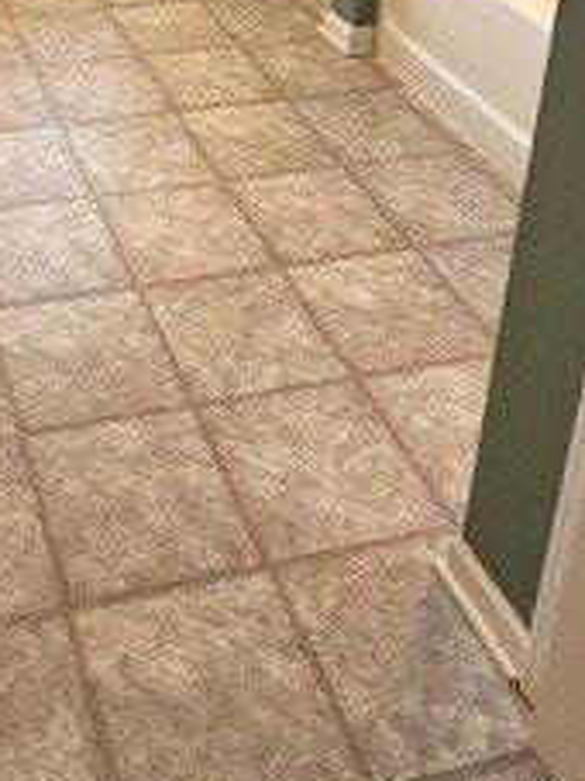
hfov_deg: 31.1
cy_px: -107
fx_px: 992
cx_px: 41
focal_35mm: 44
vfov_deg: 35.7
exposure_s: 1/60.2
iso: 250
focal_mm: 2.2
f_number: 2.2
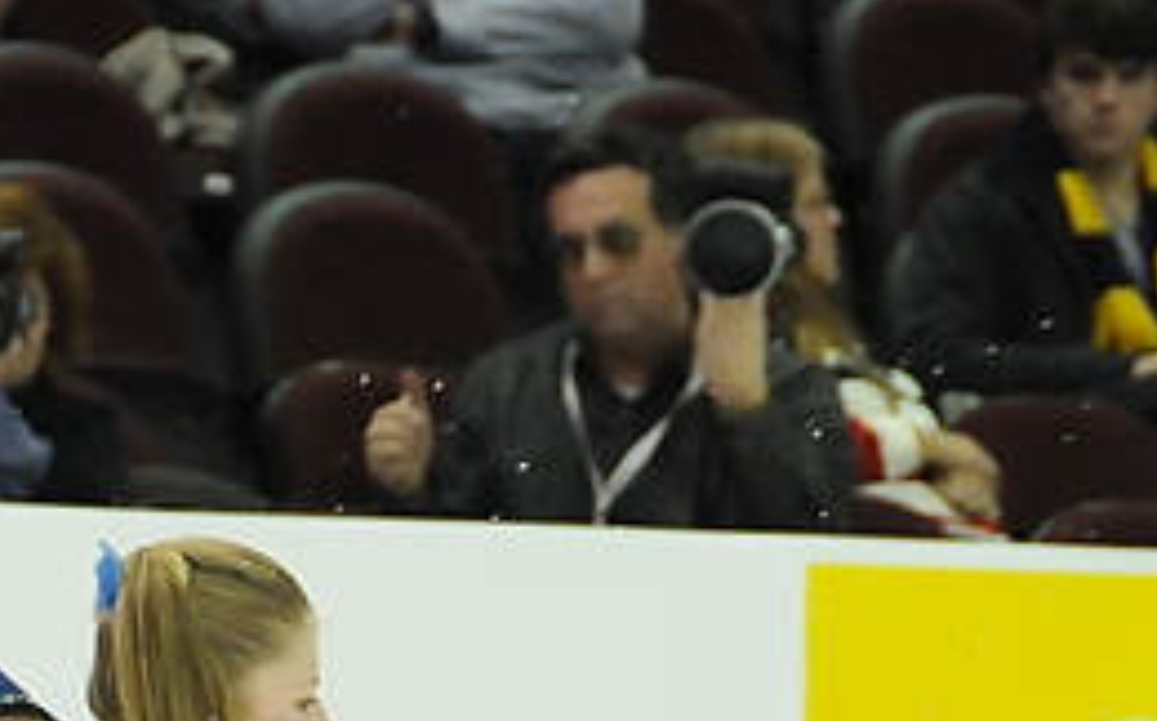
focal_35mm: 799
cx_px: -13
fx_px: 25172
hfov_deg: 2.6
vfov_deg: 1.6
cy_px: 1057
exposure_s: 1/500
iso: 3200
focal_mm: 170
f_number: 5.6
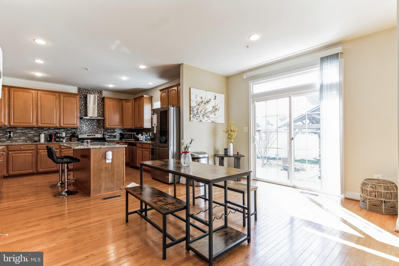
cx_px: 200
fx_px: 188
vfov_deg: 70.4
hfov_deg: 93.3
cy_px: 133
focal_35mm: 17
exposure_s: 1/40
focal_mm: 17
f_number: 8
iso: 400
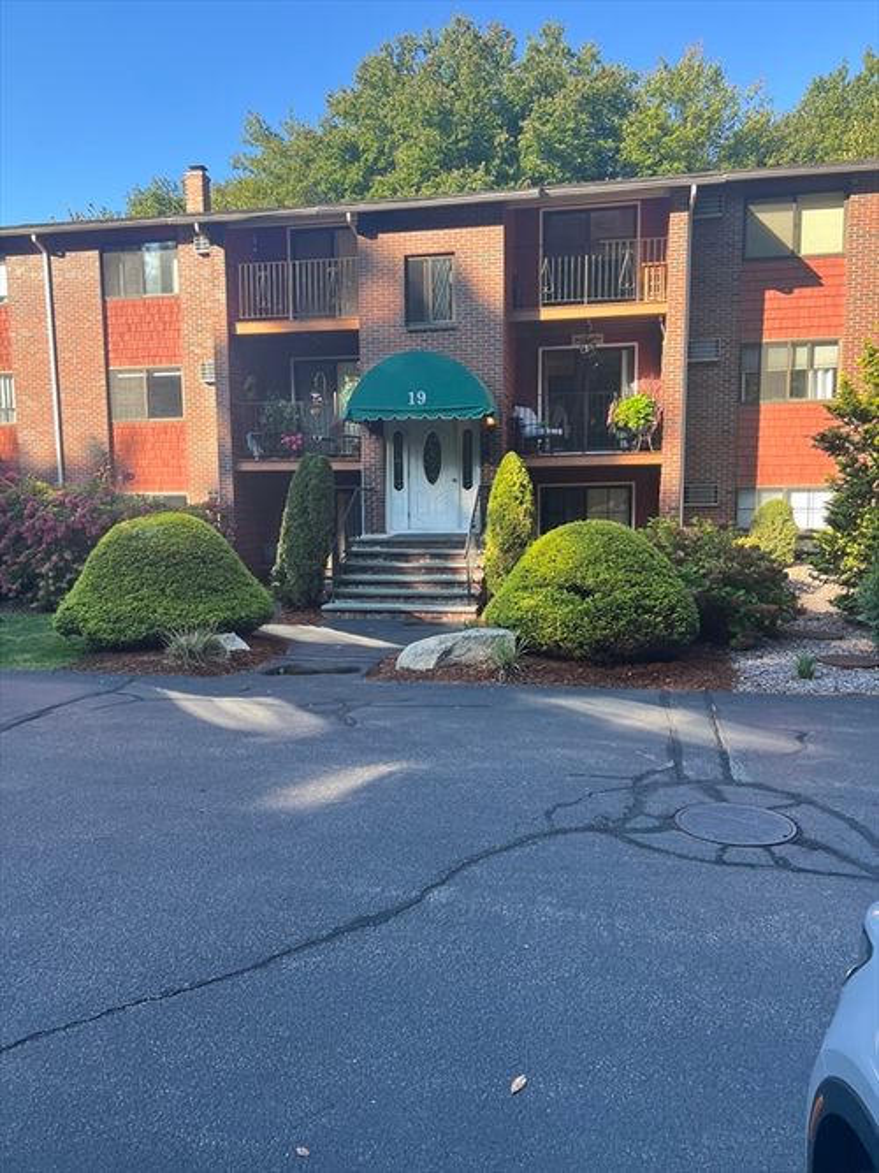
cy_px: 586
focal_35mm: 26
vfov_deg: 67.3
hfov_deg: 53.0
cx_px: 440
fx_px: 881
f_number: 1.5
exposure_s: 1/388
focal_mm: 5.7
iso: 50
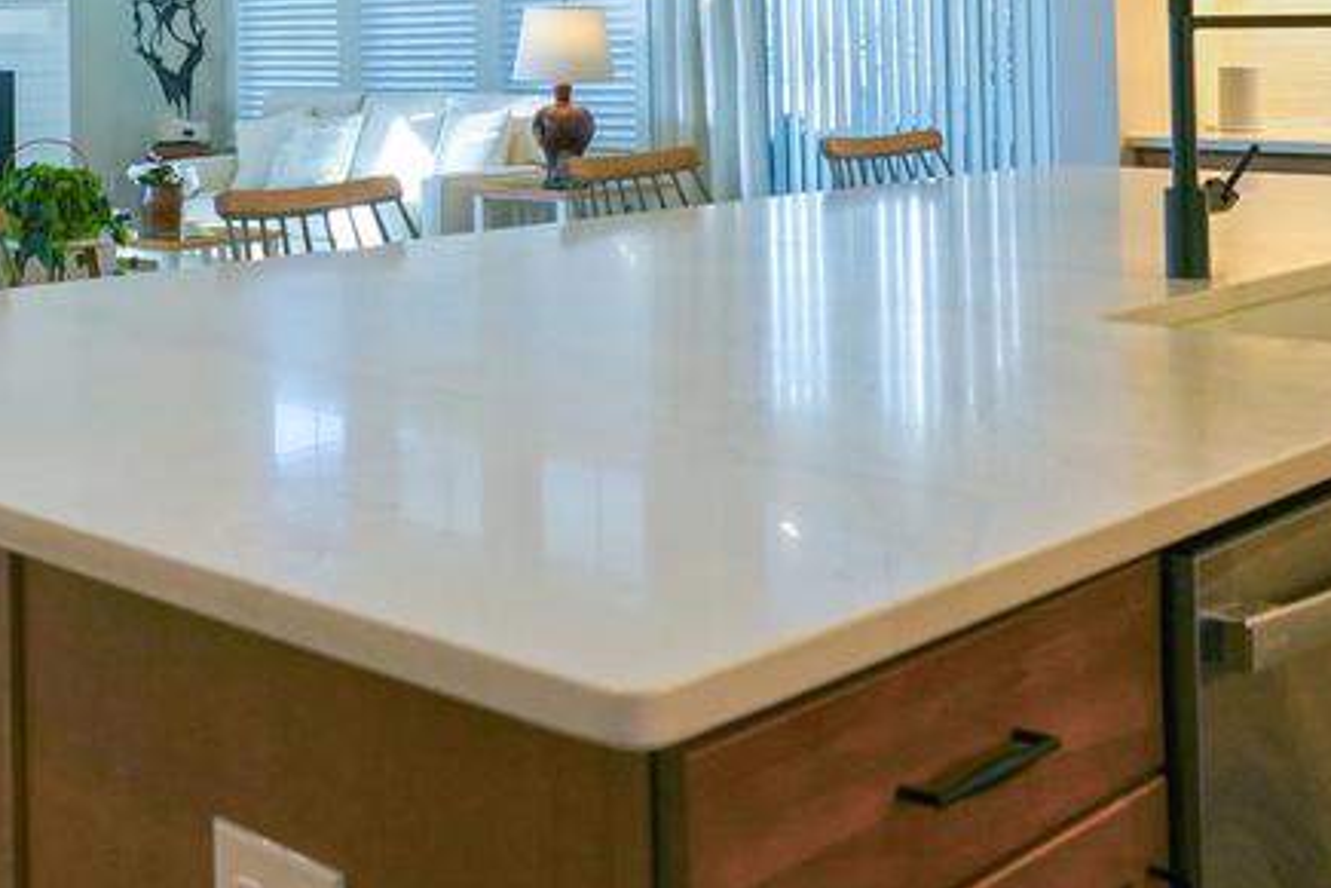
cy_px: -37
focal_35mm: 53
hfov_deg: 37.1
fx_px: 1959
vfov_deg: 24.2
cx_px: 434
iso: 400
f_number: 4
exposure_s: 1/160
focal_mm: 16
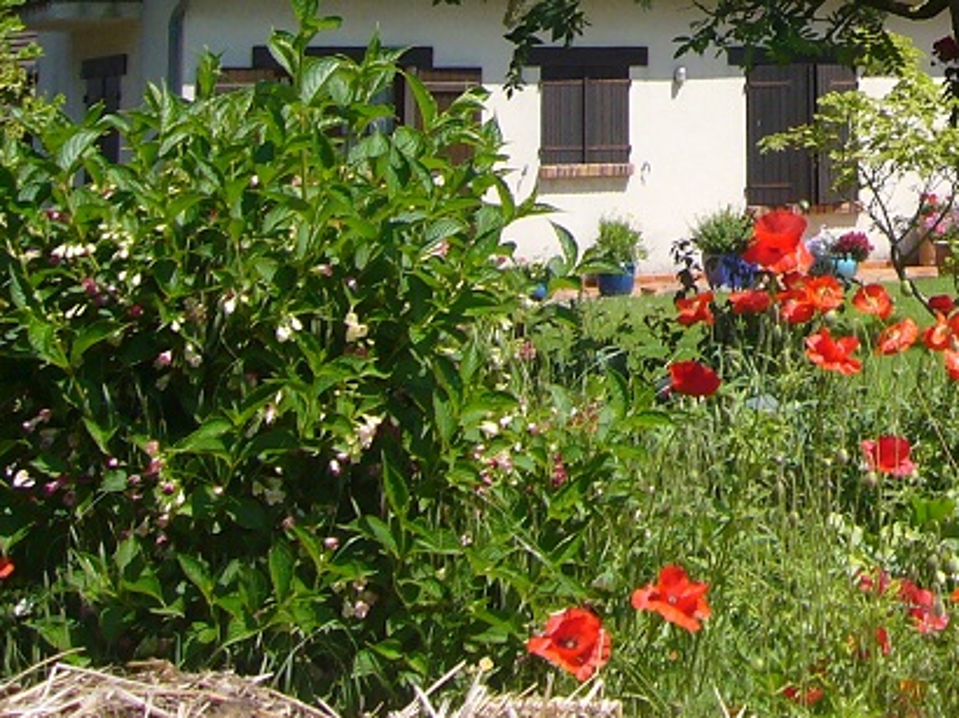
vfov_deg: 16.8
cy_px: -257
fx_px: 2270
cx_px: 1155
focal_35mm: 82
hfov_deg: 22.0
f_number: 2.8
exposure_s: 1/800
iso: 80
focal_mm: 4.6
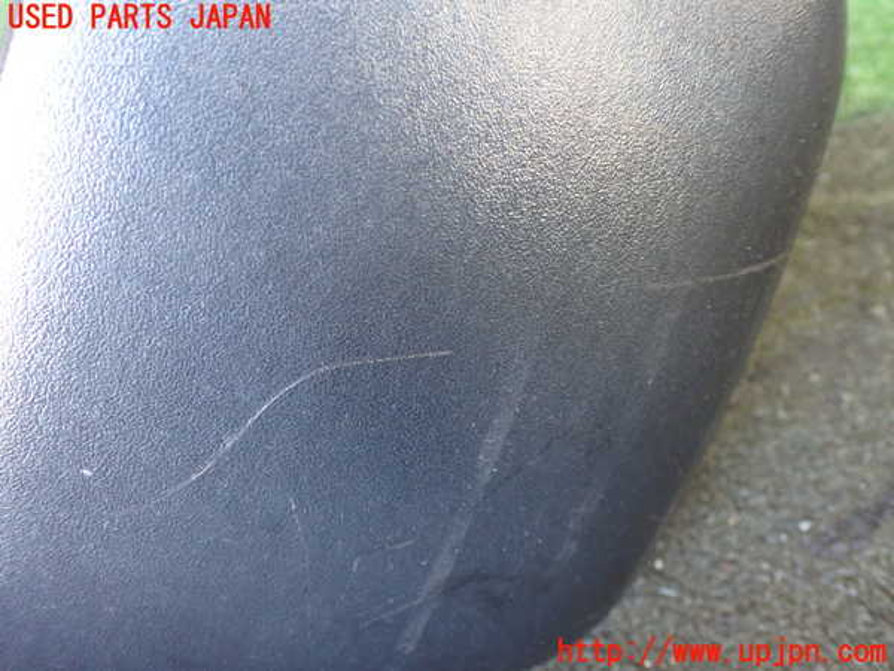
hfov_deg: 60.0
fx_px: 775
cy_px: 336
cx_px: 447
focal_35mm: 30
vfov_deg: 46.8
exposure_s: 1/30
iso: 800
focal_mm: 5.4
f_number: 2.3
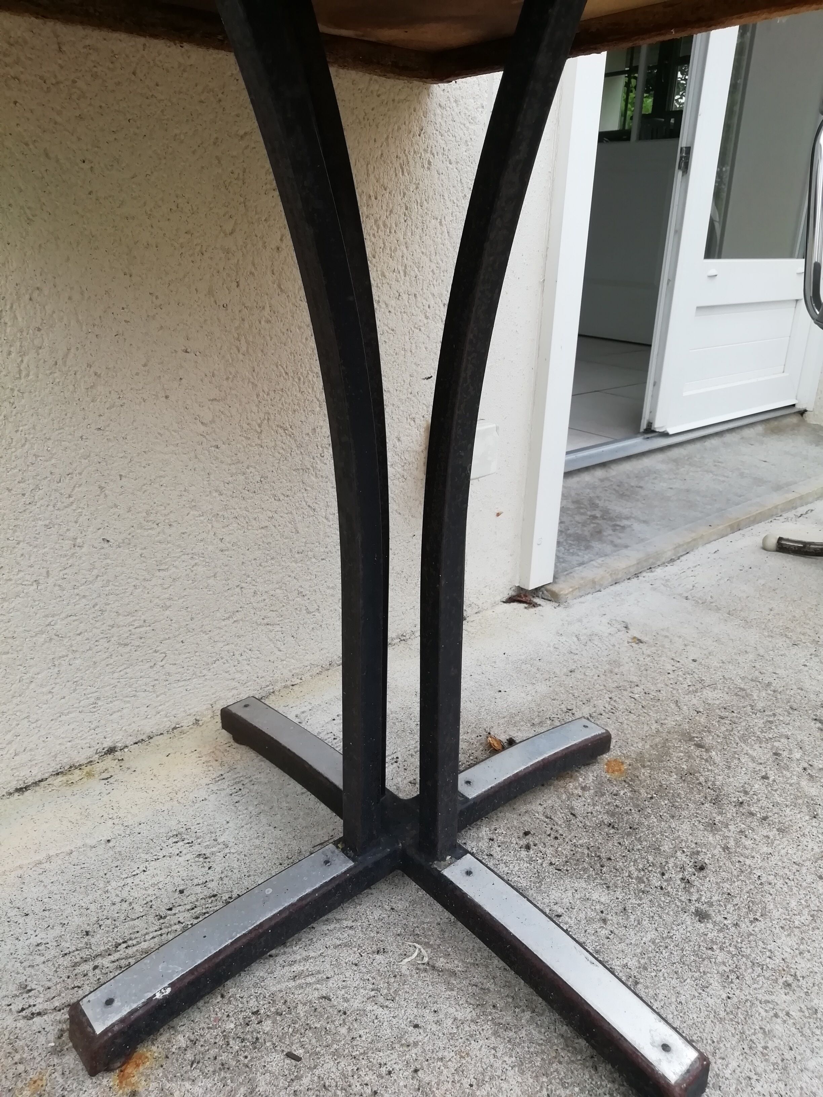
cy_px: 548
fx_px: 824
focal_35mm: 26
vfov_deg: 67.3
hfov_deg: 53.1
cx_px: 412
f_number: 2.2
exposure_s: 1/352
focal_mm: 3.21
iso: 50
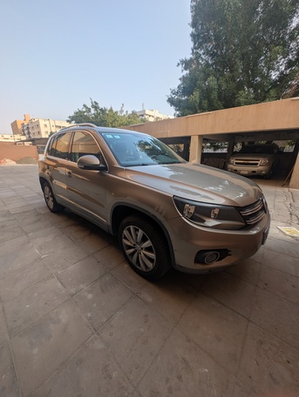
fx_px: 138
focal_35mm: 12
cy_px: 198
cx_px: 150
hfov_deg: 94.6
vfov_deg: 110.5
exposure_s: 1/674
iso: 39
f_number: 1.95
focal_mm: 2.23
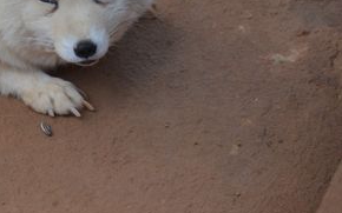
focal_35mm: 331
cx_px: -9
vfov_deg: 4.0
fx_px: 3084
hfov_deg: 6.3
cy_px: 2
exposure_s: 1/500
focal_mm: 105
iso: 800
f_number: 5.6
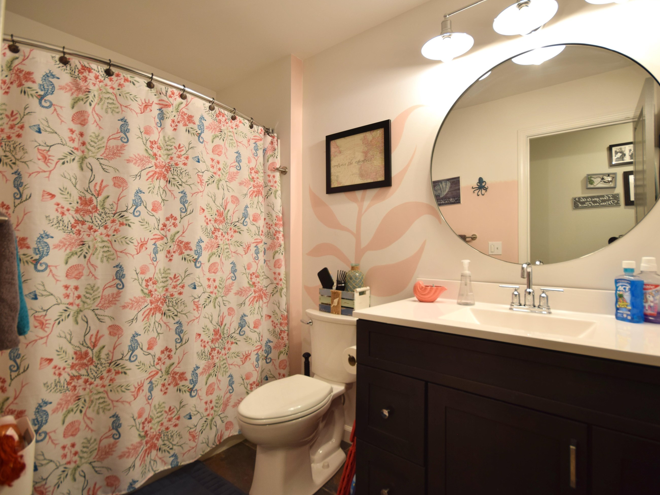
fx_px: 324
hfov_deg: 90.9
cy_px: 244
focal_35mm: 17
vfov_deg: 74.7
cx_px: 349
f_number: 6.3
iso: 200
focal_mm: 10
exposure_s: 1/15
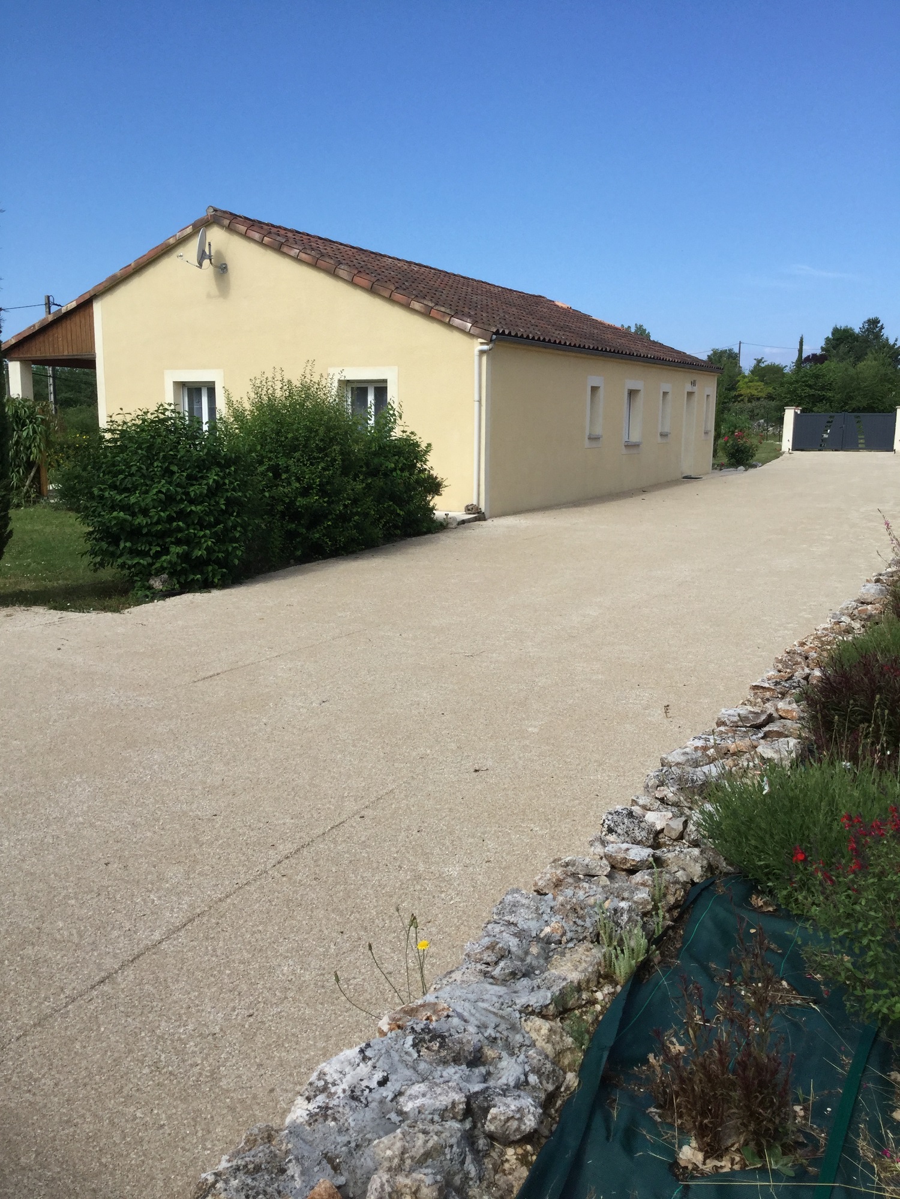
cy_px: 600
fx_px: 1075
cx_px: 450
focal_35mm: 31
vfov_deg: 58.4
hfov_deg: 45.4
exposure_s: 1/1253
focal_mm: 3.3
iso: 25
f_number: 2.4
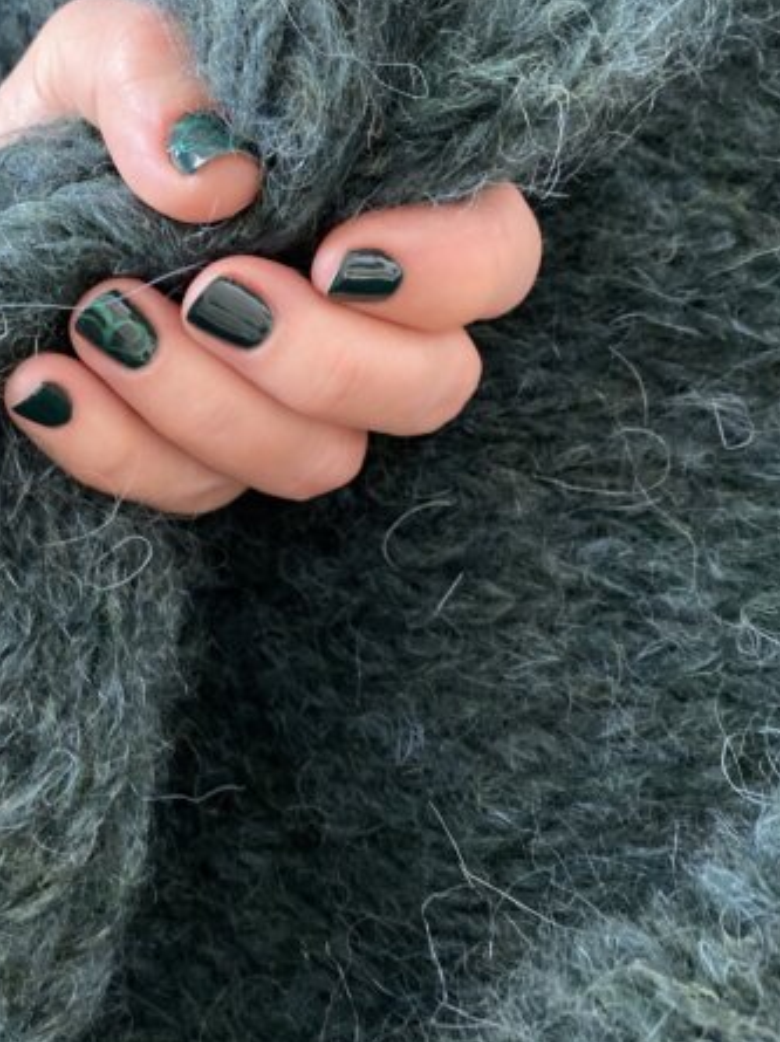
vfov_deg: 47.5
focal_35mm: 39
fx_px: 1173
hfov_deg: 36.4
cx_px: 258
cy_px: 392
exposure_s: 1/30
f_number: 1.8
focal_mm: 4.25
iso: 640
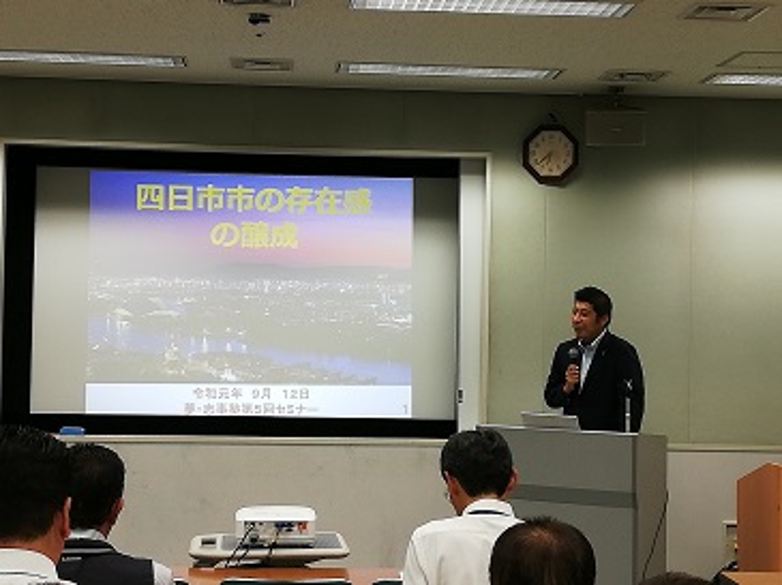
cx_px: 391
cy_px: 292
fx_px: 1647
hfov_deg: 26.7
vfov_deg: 20.1
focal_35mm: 73
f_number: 2.2
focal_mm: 3.81
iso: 200
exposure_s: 1/60
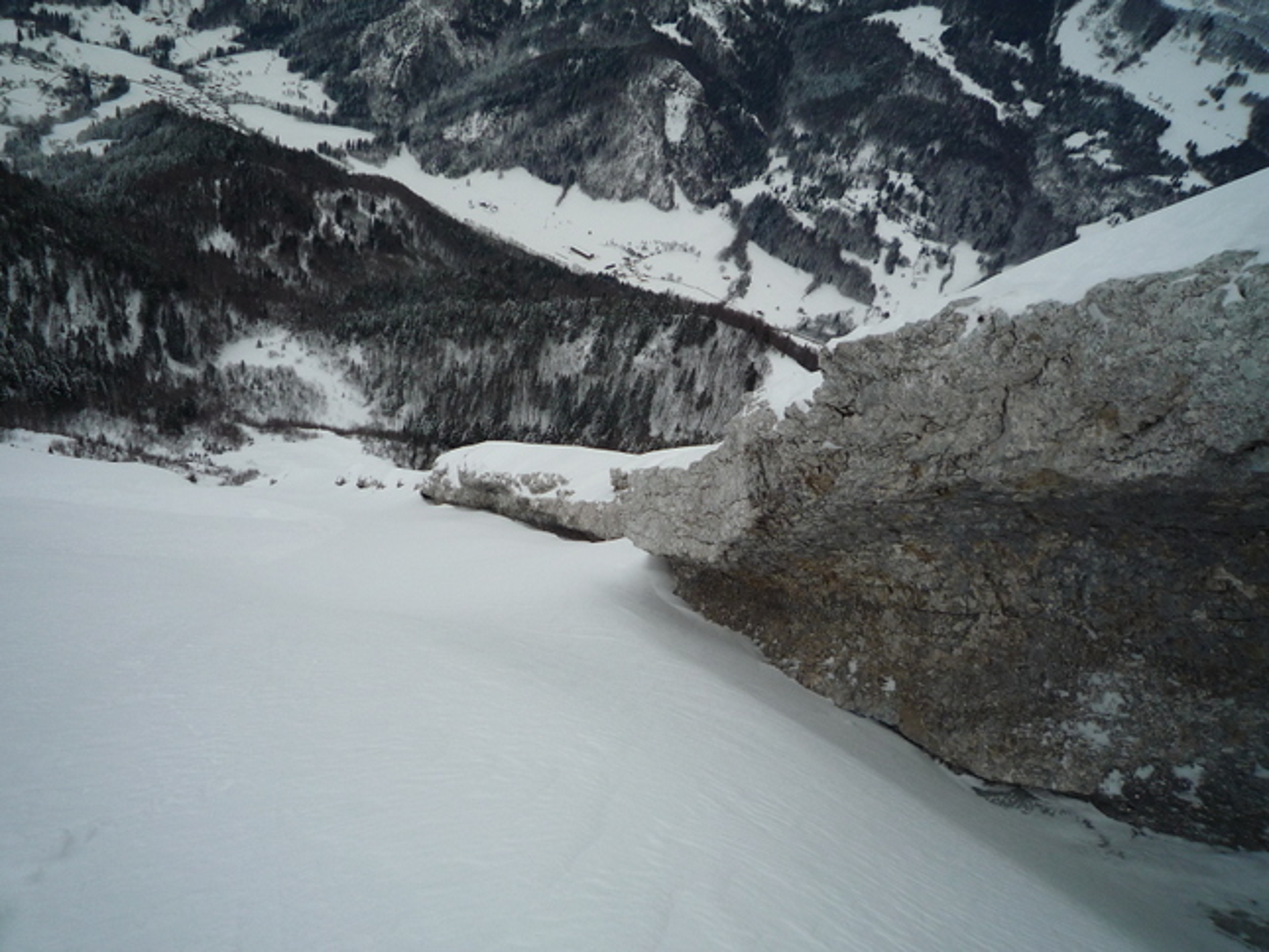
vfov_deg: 54.9
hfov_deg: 69.4
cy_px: 476
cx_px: 634
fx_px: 917
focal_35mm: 25
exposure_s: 1/500
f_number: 2.8
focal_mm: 4.4
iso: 100
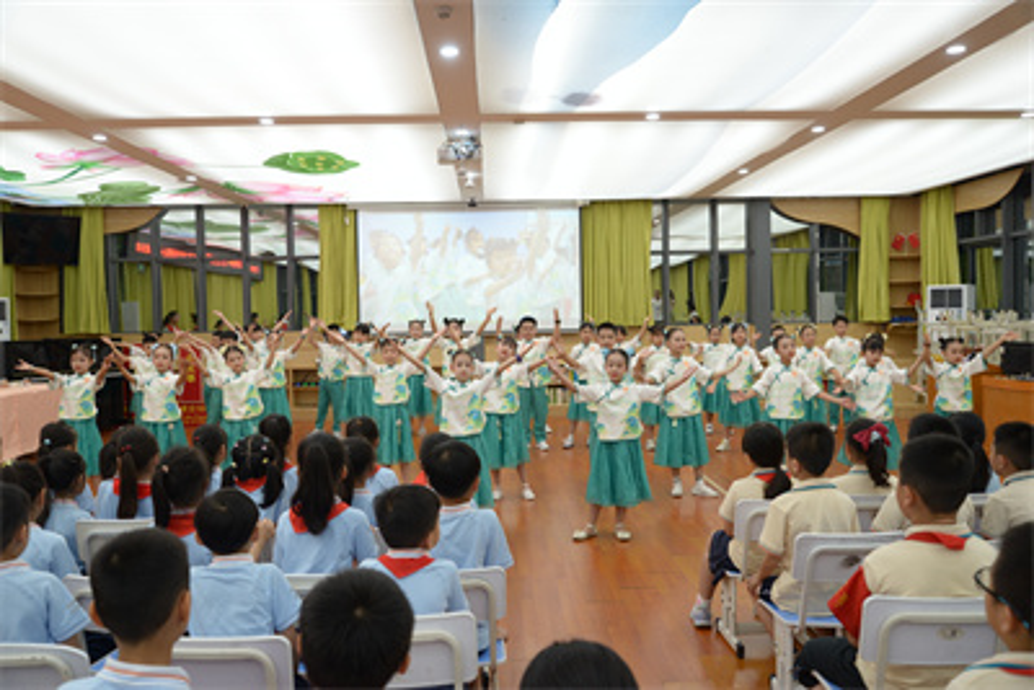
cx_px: 517
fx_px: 891
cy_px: 345
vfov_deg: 42.4
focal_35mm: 31
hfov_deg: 60.3
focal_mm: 31
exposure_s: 1/40
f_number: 5
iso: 400
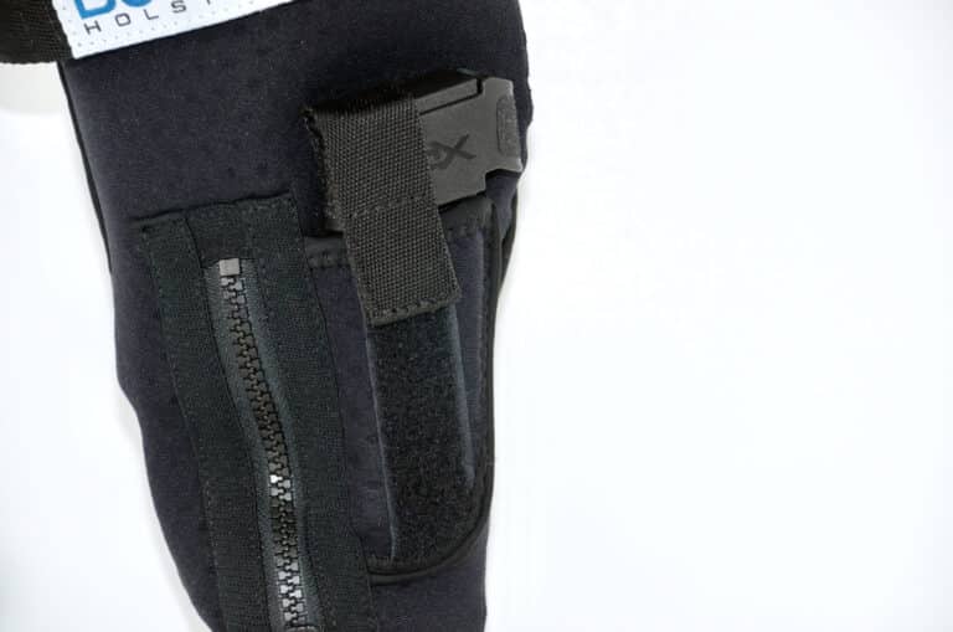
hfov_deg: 14.4
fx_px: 3765
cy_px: 316
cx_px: 476
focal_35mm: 142
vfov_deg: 9.6
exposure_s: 1/125
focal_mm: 95
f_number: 5.3
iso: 250
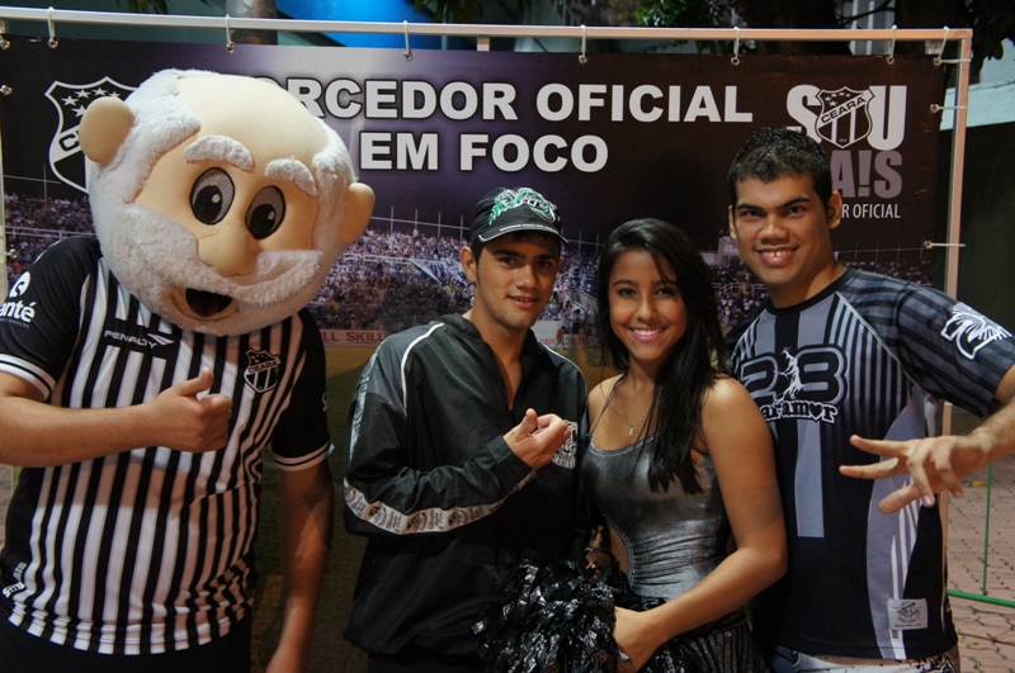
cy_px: 336
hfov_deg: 42.4
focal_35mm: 46
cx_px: 508
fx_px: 1309
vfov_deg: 28.9
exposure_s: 1/30
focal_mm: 31
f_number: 4
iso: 1600
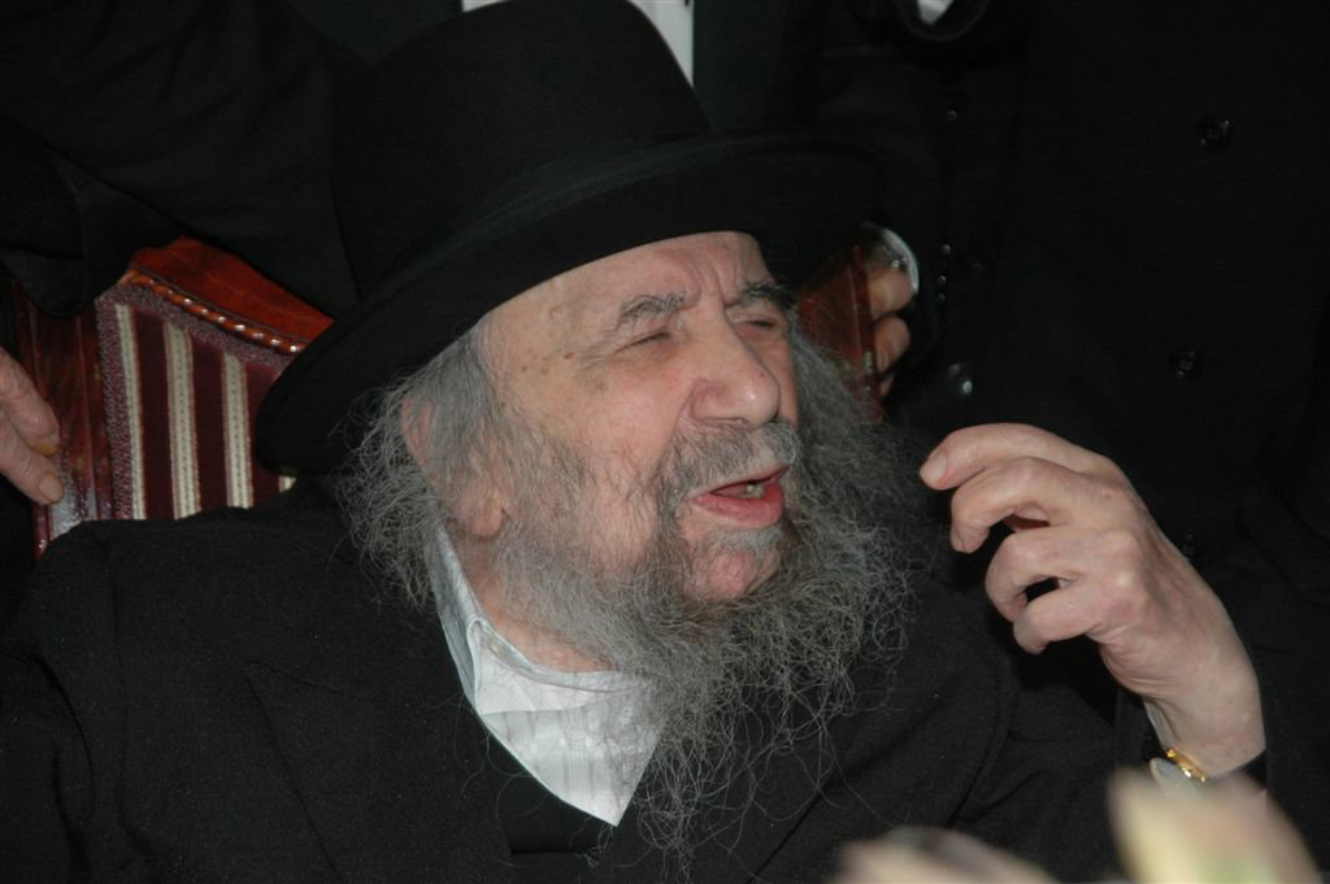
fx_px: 5260
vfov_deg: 9.6
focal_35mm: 142
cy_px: 442
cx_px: 665
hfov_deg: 14.4
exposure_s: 1/60
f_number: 5.6
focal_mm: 95
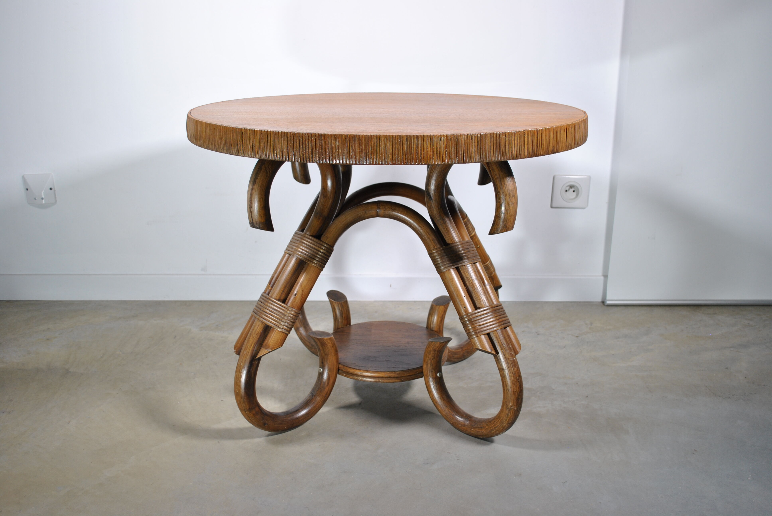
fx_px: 773
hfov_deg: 53.1
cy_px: 258
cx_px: 386
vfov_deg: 37.0
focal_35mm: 36
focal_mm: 24
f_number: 5
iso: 200
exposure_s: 1/30
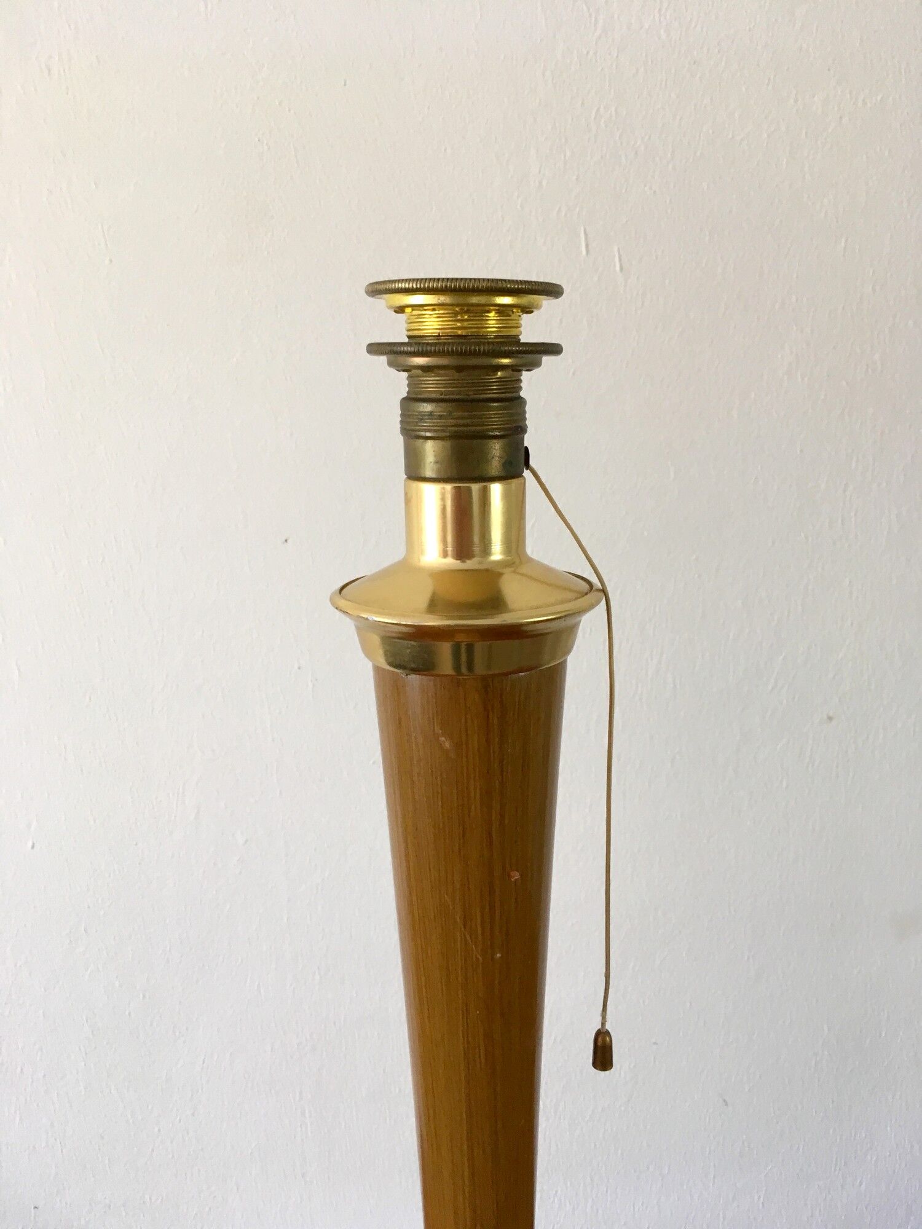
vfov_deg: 61.7
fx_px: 1030
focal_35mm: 29
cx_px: 461
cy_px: 614
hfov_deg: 48.2
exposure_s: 1/33
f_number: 2.2
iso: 50
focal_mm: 4.15
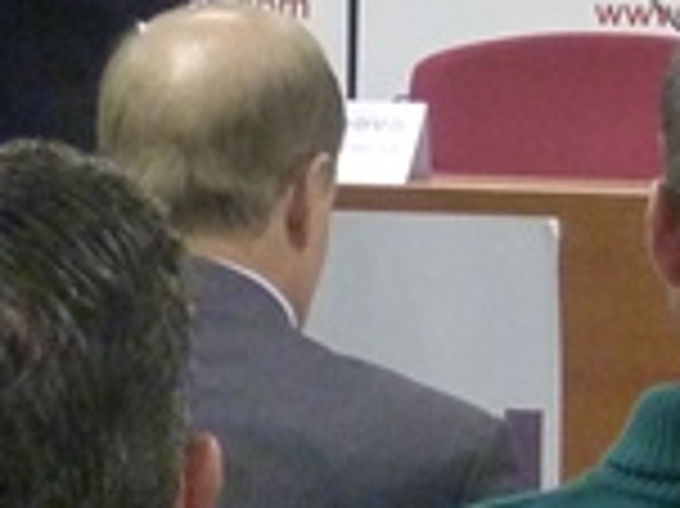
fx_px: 6791
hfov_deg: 5.7
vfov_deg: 4.3
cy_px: 607
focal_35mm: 346
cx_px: 234
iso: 400
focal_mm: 9.2
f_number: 3.2
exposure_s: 1/13
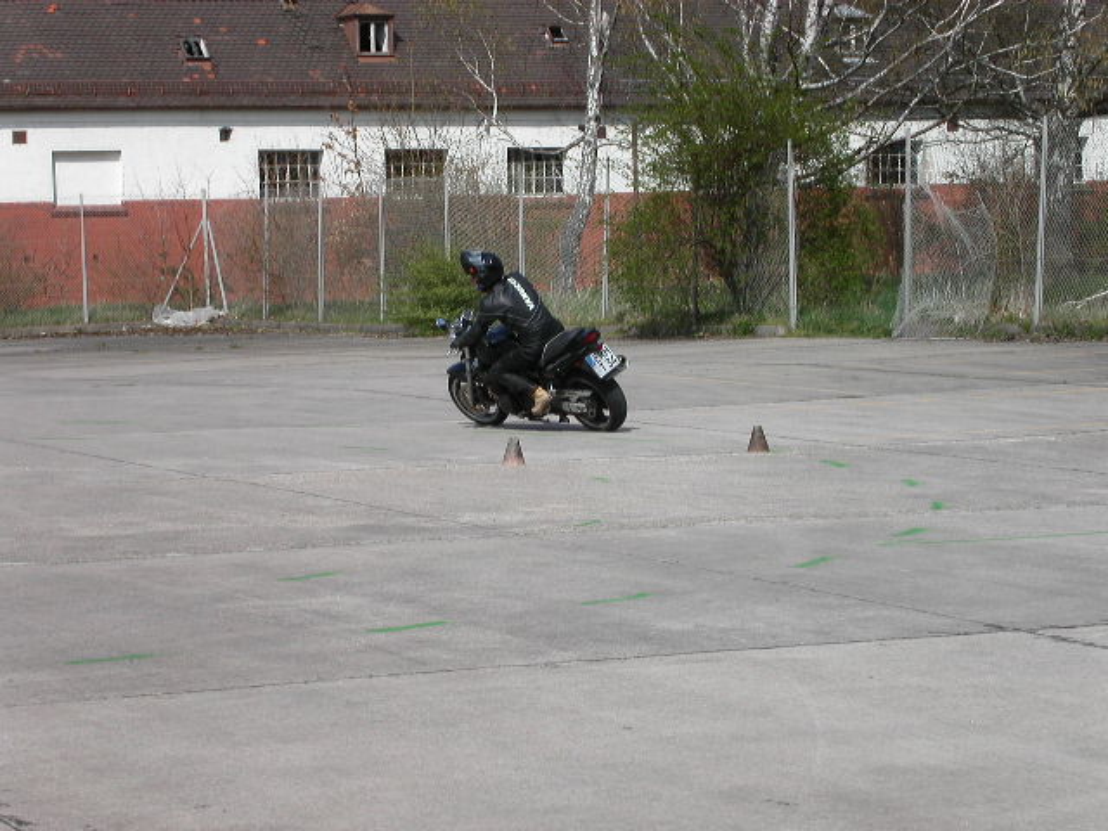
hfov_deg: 17.3
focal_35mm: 114
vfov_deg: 13.0
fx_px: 3649
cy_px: 416
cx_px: 554
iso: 100
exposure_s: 1/750
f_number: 5.6
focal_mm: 23.4
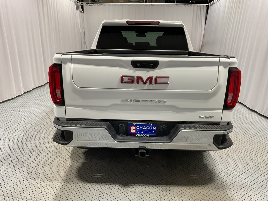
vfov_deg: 48.2
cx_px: 134
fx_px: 225
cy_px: 100
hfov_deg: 61.7
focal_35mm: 29
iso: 64
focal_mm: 3
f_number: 1.8
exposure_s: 1/60
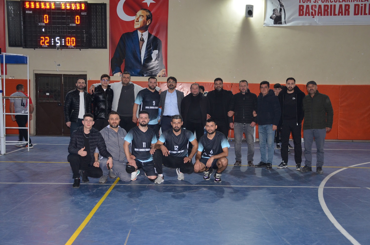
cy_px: 122
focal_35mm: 39
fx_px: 400
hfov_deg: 49.6
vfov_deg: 34.1
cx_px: 185
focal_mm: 26
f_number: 3.8
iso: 800
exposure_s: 1/60
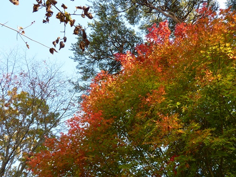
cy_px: 88
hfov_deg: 61.7
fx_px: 198
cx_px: 118
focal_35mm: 29
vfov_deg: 48.2
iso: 80
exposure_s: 1/100
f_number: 3.3
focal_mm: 4.1
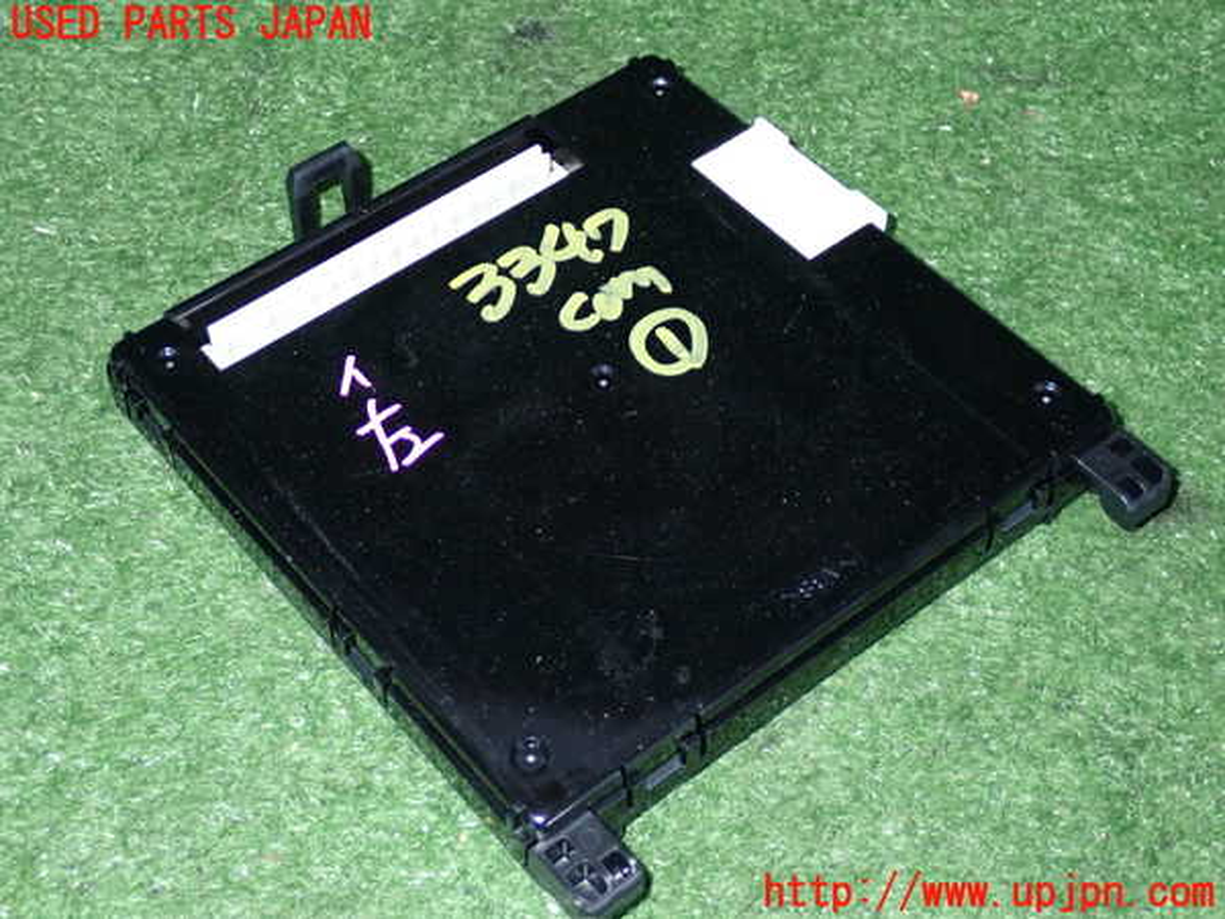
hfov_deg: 33.2
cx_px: 612
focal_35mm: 58
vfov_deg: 25.2
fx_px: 2053
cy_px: 460
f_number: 10
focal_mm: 10.35
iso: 800
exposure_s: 1/60
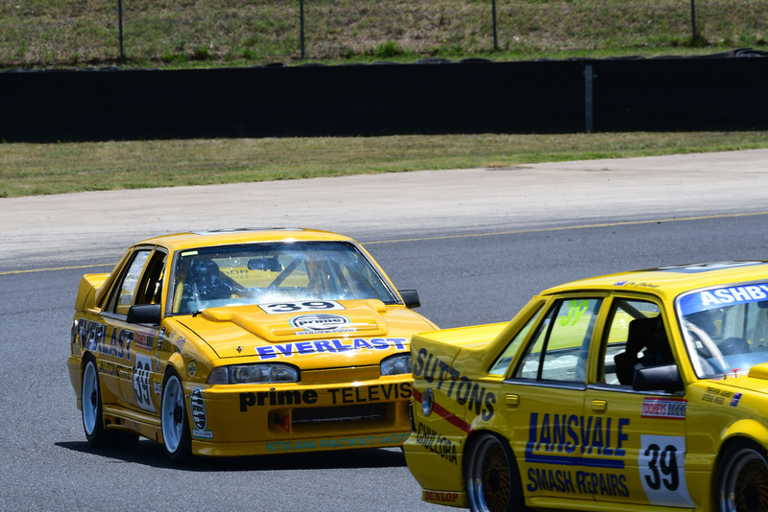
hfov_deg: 5.1
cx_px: 384
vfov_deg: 3.4
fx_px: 8643
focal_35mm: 405
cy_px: 256
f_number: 11
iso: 320
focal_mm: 270
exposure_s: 1/640
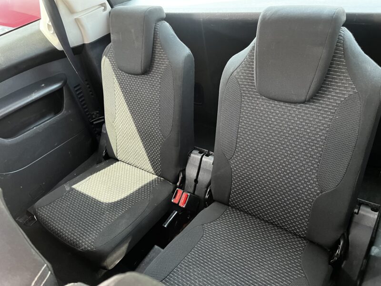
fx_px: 286
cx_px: 190
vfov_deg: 53.1
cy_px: 143
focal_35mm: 26
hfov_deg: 67.3
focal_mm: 5.1
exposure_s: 1/60
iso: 400
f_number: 1.6
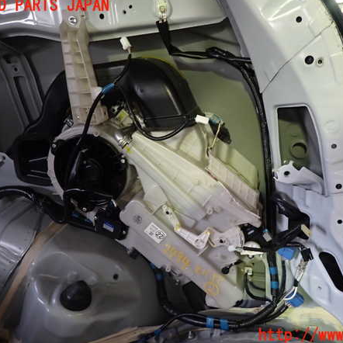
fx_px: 336
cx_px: 201
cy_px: 171
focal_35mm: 30
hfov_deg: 53.8
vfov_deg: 54.0
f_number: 2
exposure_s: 1/30
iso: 250
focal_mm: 4.5
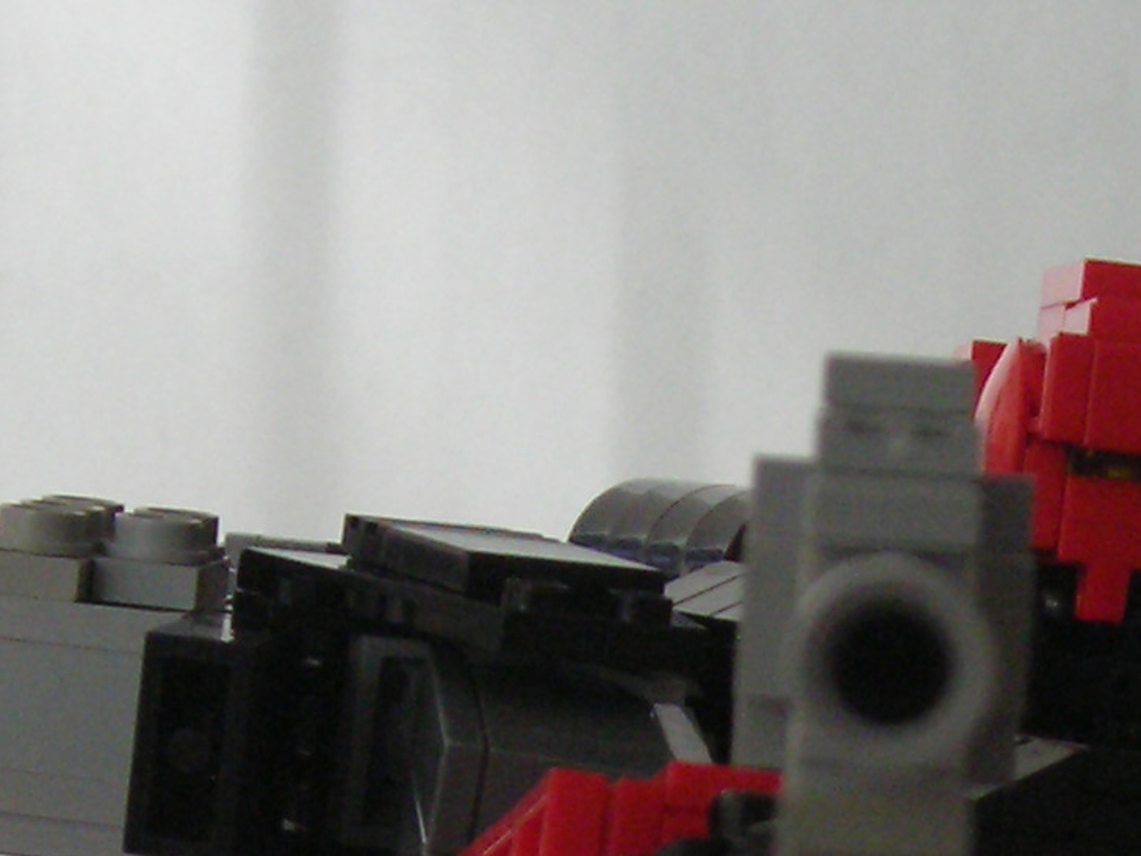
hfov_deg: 11.8
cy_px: 1180
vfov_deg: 8.7
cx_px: 922
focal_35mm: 167
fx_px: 5505
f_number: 3.4
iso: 194
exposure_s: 1/4
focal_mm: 7.8
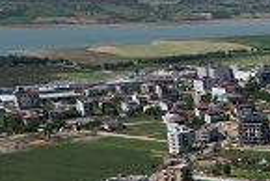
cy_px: 284
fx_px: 683
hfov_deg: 18.9
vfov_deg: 14.0
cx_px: 436
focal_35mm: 91
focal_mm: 8.38
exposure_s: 1/4000
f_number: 2.8
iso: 130
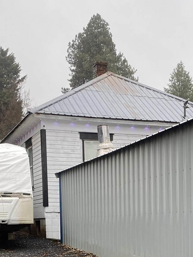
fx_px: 520
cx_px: 127
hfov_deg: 20.9
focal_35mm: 70
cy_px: 245
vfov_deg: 26.6
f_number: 1.8
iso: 32
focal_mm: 4.25
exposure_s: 1/122
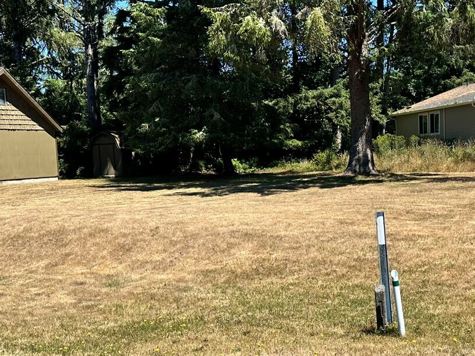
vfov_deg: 30.8
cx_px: 312
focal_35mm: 47
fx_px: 645
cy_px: 202
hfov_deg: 40.0
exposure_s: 1/3155
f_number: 1.78
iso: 80
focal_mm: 6.86
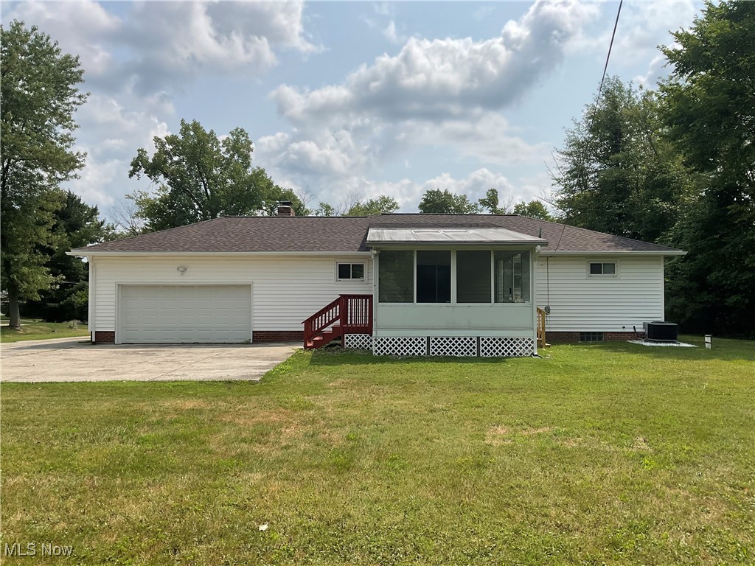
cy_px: 283
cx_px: 378
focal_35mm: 29
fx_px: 633
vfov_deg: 48.2
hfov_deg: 61.7
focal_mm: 3
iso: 16
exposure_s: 1/3322
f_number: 1.8
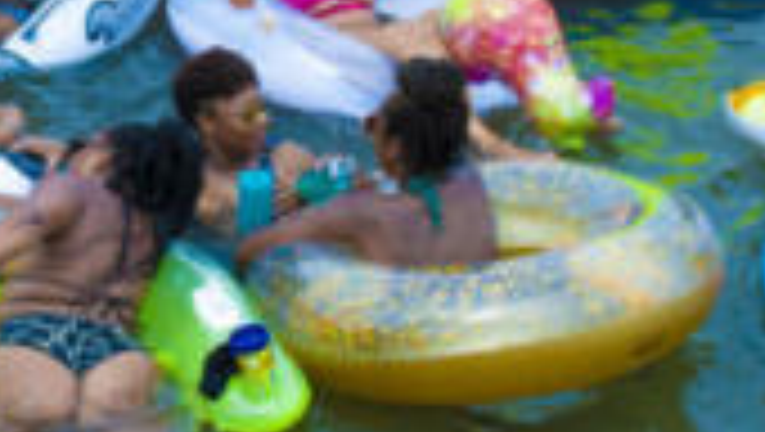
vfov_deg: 10.9
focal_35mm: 111
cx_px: 58
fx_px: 2254
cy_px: 43
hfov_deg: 18.9
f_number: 8
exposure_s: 1/250
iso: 100
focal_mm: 24
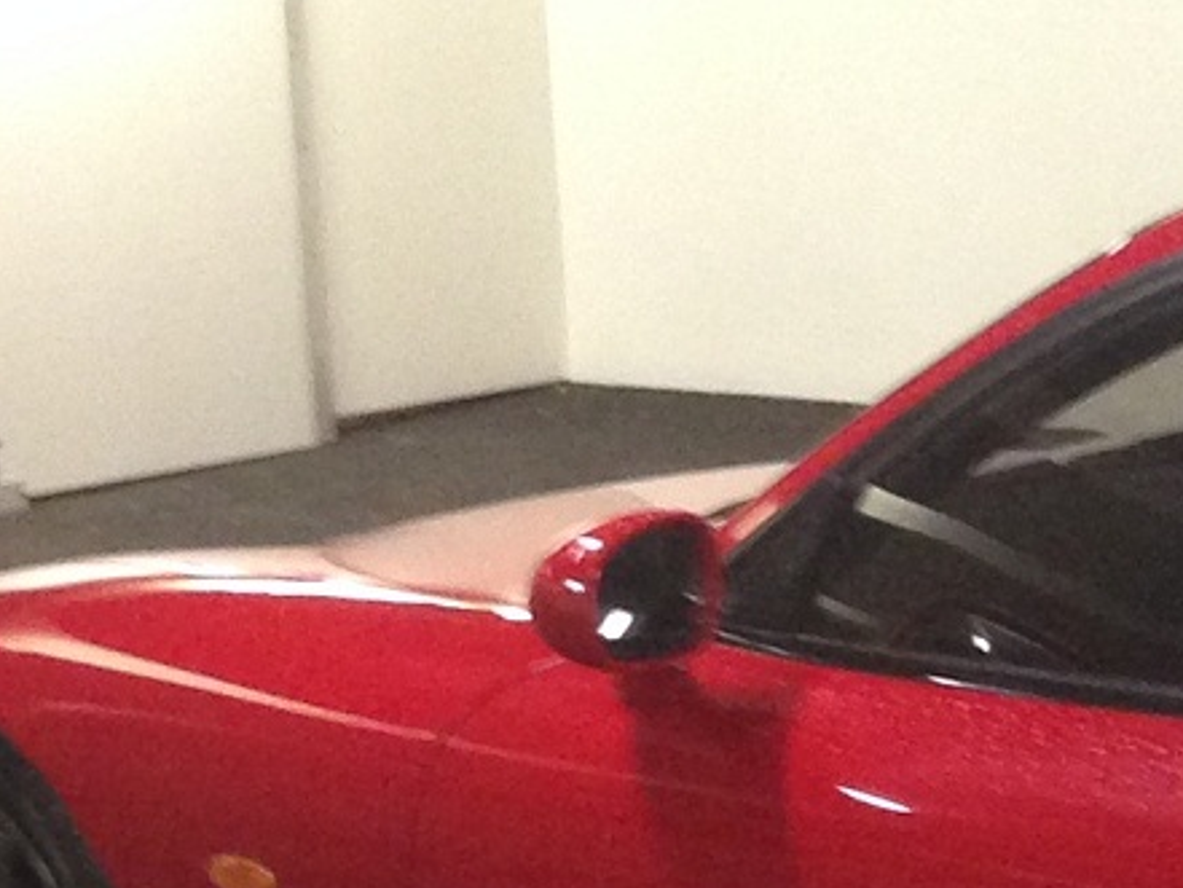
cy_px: 1009
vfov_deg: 8.6
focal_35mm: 171
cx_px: 1984
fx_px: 5846
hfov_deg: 10.9
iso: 250
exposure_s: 1/20
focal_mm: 4.12
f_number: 2.4
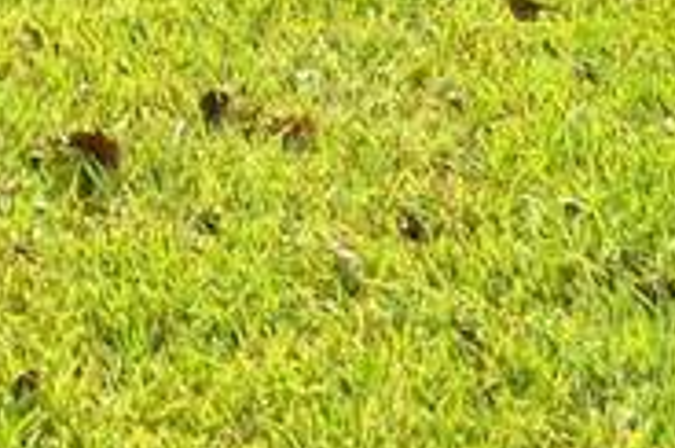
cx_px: -895
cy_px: -946
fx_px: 3912
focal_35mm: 209
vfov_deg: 6.0
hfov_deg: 9.0
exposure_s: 1/250
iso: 100
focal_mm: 20
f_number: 8
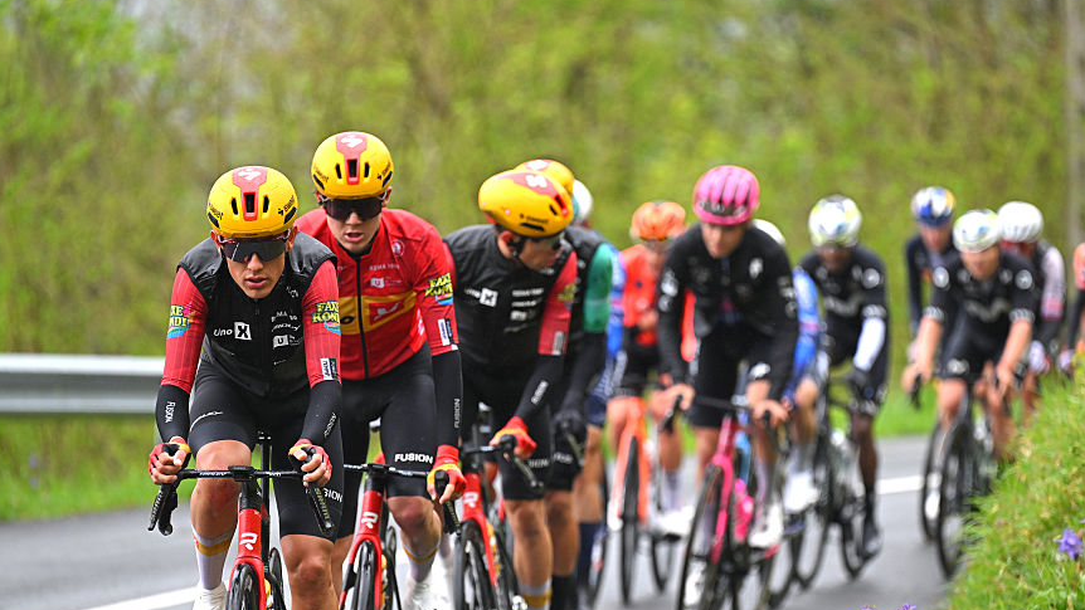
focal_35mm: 249
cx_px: 624
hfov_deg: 8.7
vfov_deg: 4.9
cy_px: 391
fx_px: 7164
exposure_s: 1/1000
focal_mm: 200
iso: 500
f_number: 3.2
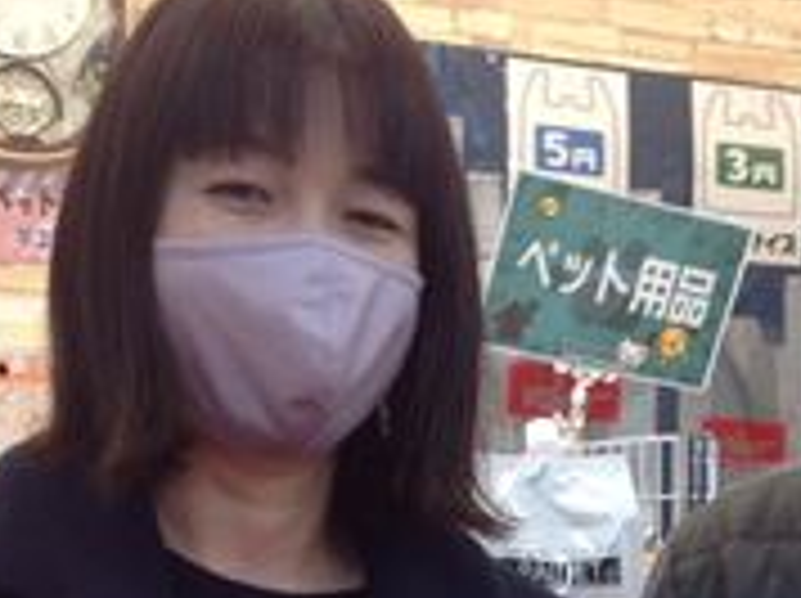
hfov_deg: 16.1
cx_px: 932
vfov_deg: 12.1
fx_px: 2727
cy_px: 836
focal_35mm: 118
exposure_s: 1/30
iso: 50
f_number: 2.4
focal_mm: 4.28
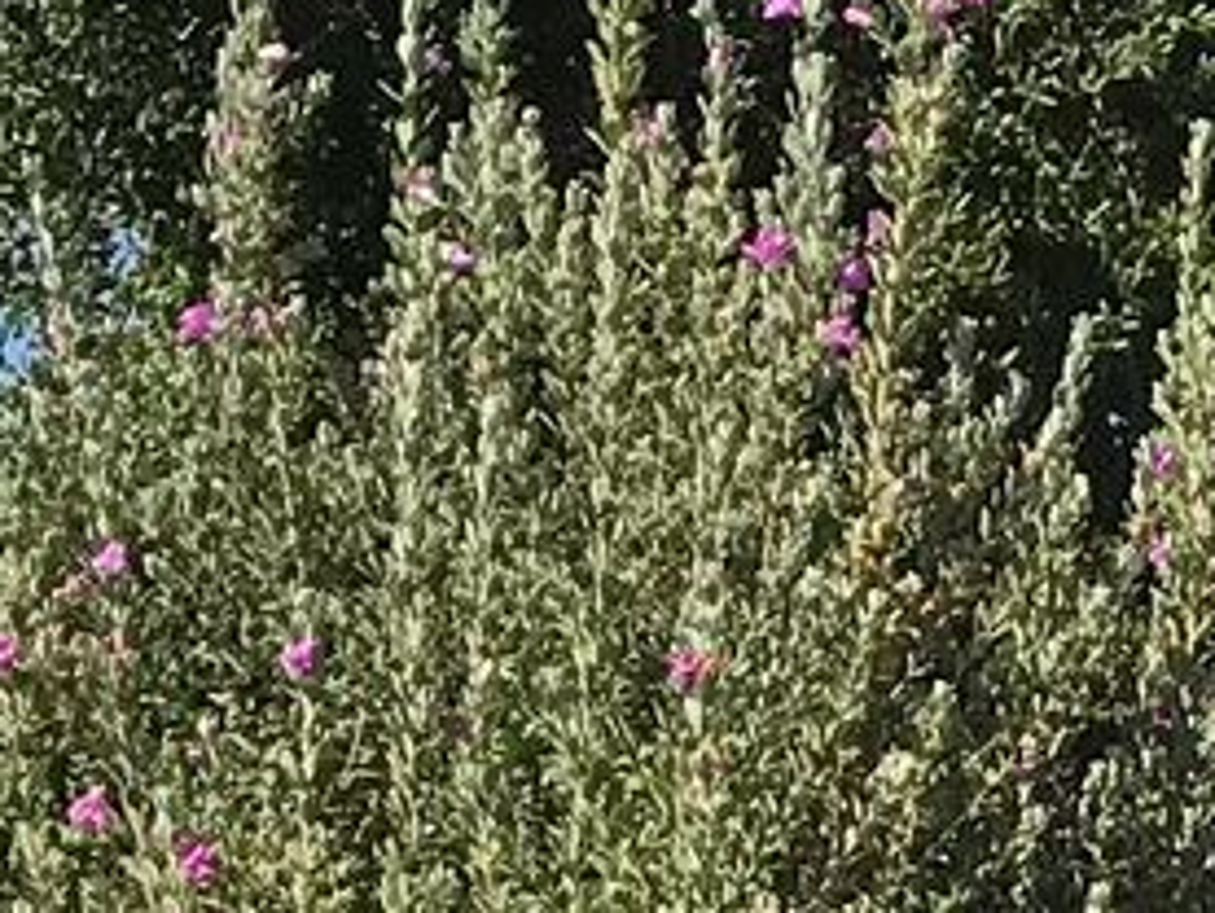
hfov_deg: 9.6
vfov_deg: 6.6
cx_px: 1680
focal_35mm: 202
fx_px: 7093
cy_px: 2805
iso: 20
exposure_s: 1/1842
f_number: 1.8
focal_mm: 3.99
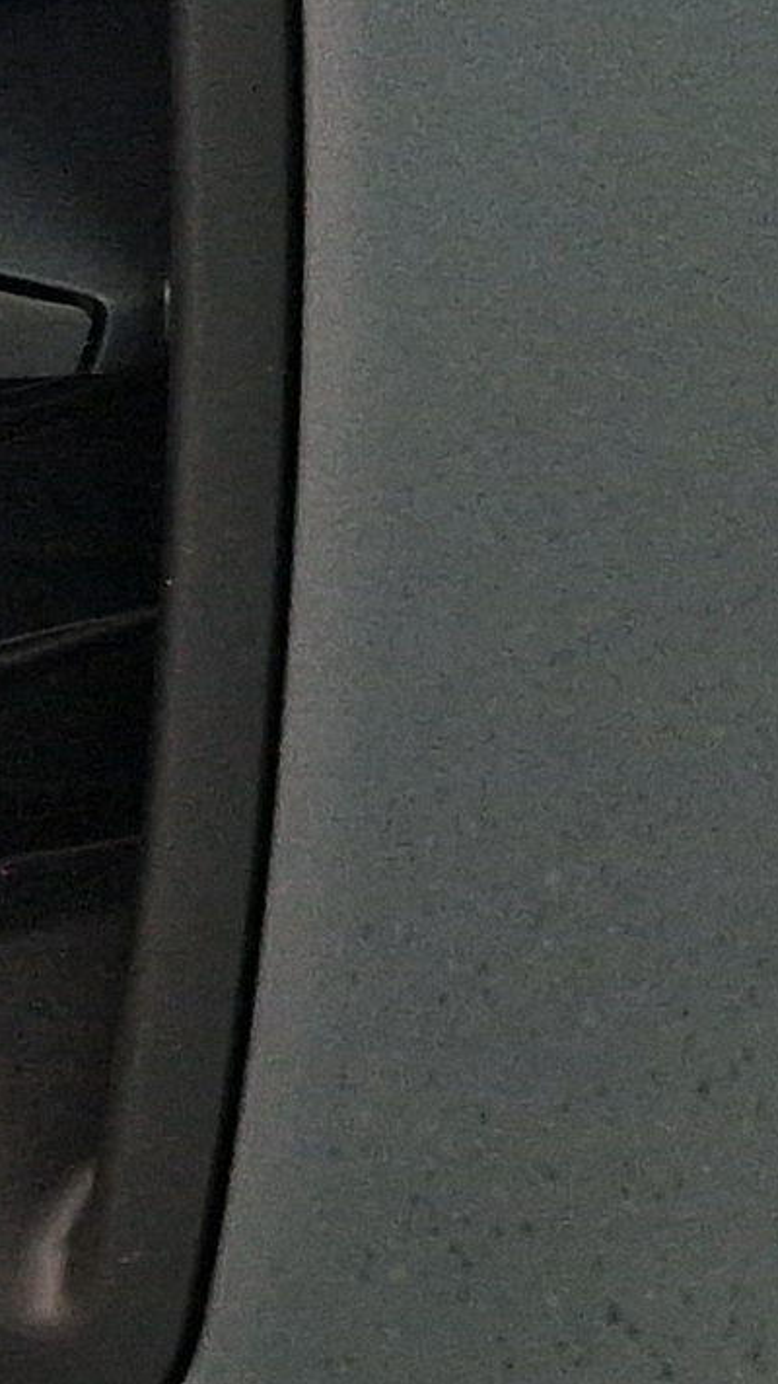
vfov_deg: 13.2
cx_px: -1669
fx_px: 5171
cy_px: -1394
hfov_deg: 7.4
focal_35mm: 141
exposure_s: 1/100
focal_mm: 5.4
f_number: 1.8
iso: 64
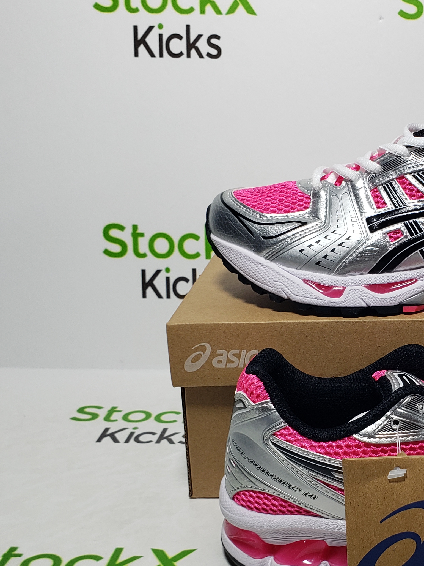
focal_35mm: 51
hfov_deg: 27.2
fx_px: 833
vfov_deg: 37.3
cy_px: 354
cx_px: 406
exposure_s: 1/247
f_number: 2.4
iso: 50
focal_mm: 4.3
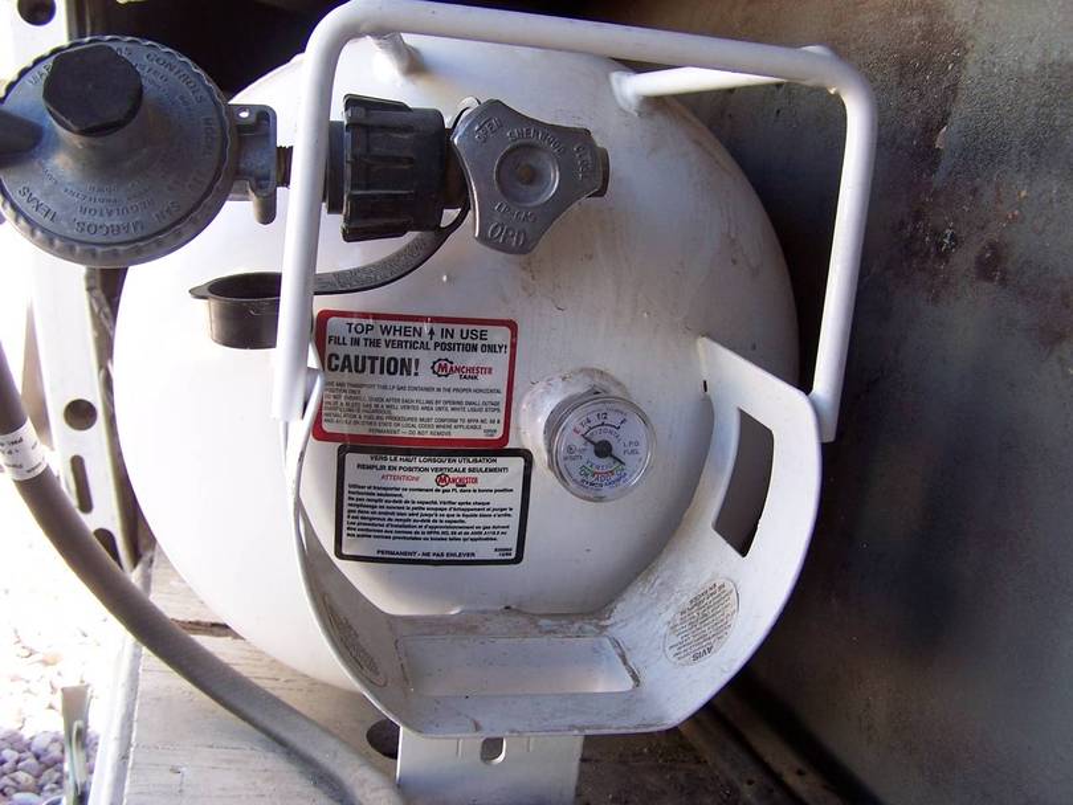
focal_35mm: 38
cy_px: 402
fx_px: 1178
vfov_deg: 37.7
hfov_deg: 49.0
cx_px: 536
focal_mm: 6.3
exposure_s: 1/60
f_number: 2.8
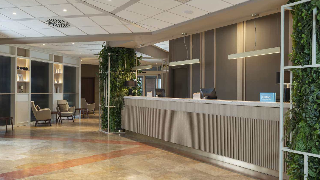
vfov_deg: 31.4
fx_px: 320
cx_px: 160
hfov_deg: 53.1
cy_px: 98
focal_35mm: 38
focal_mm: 35.7
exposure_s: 1/15
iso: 400
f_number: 6.3
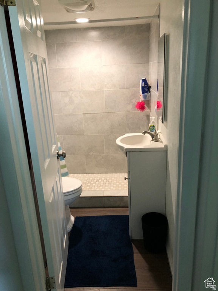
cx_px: 109
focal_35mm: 28
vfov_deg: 63.4
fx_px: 235
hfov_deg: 49.7
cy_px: 146
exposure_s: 1/17
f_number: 1.8
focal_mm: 3.99
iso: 40
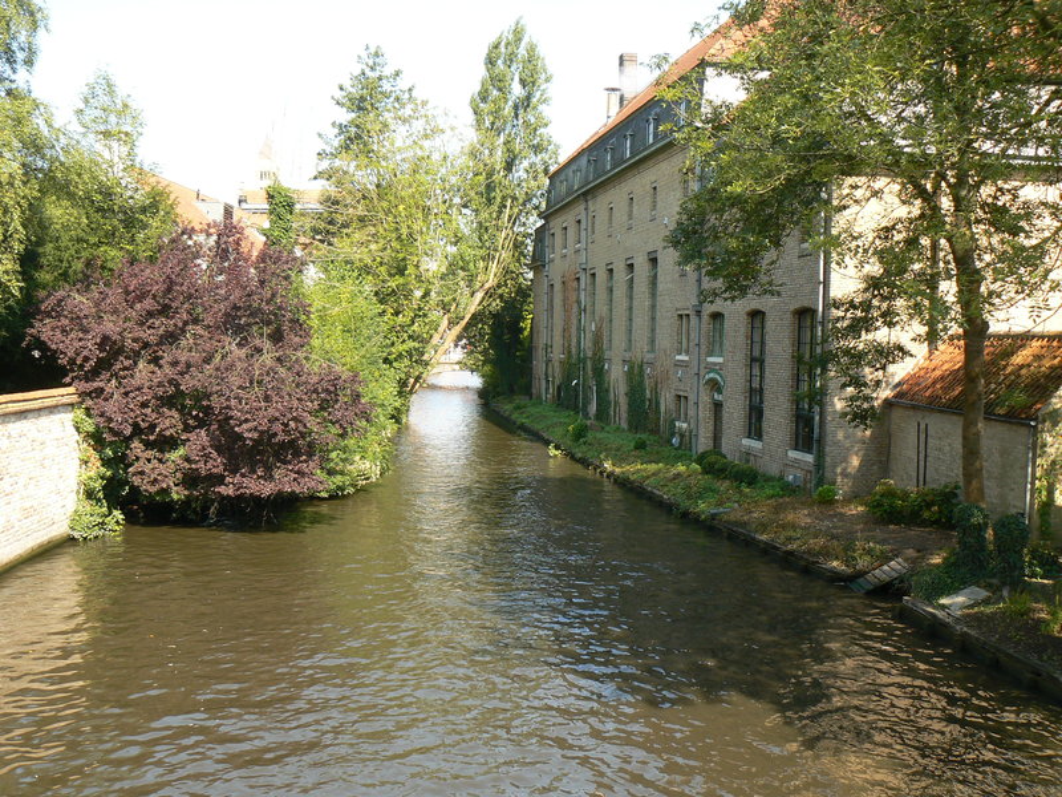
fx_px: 1104
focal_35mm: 36
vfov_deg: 39.7
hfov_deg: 51.4
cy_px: 398
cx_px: 531
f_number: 5.6
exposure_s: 1/125
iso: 80
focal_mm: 6
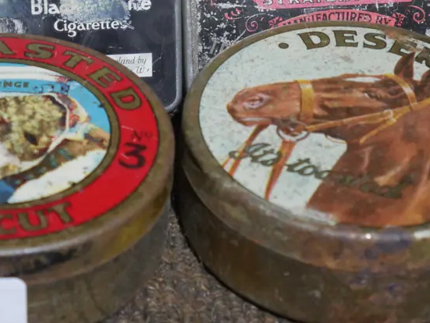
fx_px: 1939
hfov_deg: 12.6
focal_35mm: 156
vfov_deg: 9.5
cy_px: 46
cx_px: 136
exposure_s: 1/100
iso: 2000
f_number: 5.6
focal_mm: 42
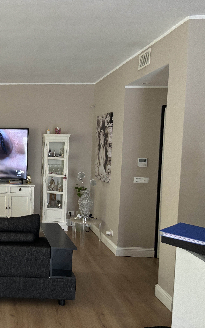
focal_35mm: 37
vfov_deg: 52.8
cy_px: 163
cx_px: -15
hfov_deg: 31.0
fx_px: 331
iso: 250
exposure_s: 1/50
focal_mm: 5.96
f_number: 1.6
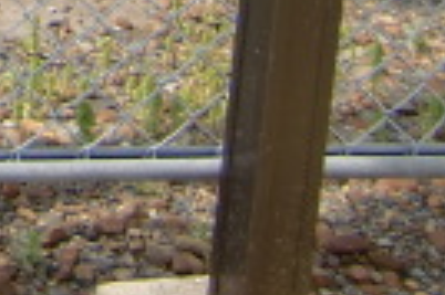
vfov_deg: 8.7
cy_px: -477
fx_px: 1716
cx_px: -495
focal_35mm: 139
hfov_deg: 12.6
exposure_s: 1/1000
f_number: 2.6
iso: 64
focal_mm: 4.9
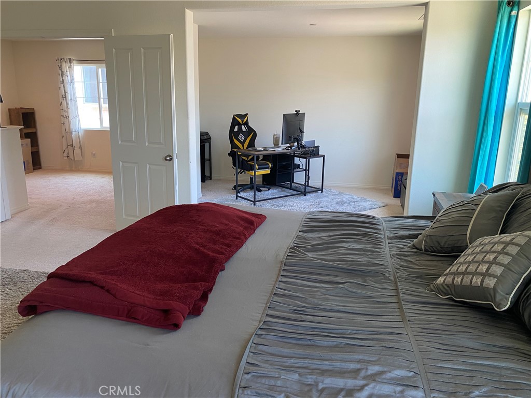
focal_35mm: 26
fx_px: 399
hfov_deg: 67.3
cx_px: 266
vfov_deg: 53.1
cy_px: 199
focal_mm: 4.25
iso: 125
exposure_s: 1/60
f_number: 1.8
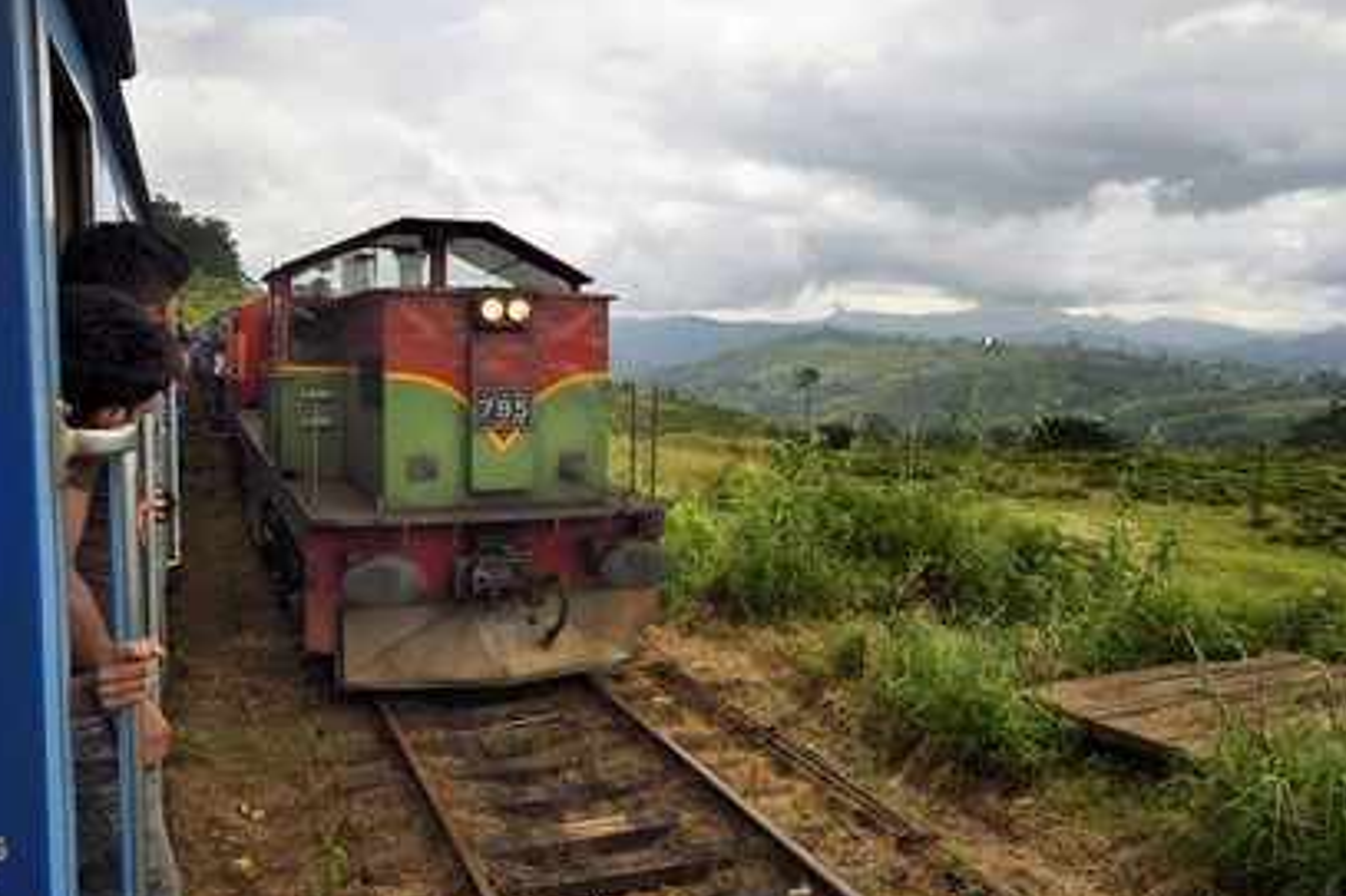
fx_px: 1196
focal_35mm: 32
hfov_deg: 58.7
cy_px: 453
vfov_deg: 41.1
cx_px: 671
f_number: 10
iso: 800
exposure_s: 1/1000
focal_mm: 31
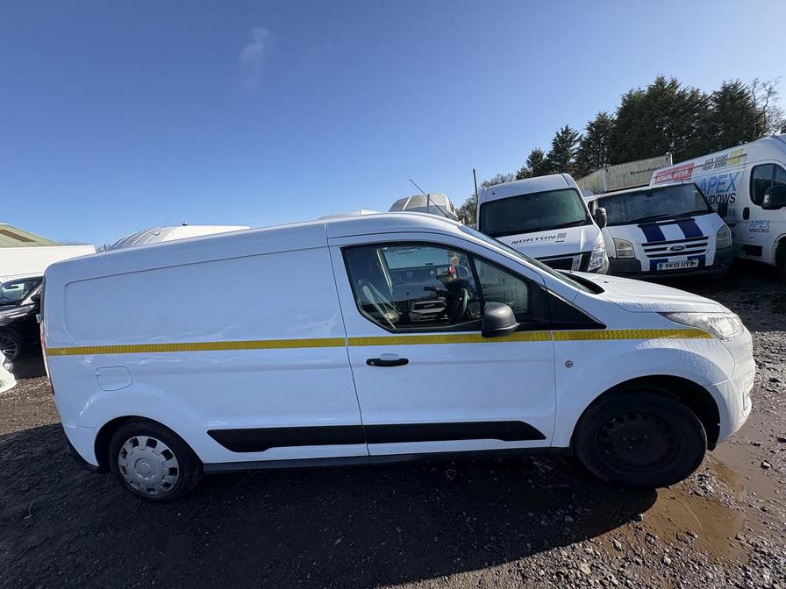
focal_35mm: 14
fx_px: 318
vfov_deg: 85.7
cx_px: 393
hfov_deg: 102.1
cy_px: 294
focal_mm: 2.22
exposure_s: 1/756
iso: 40
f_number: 2.2
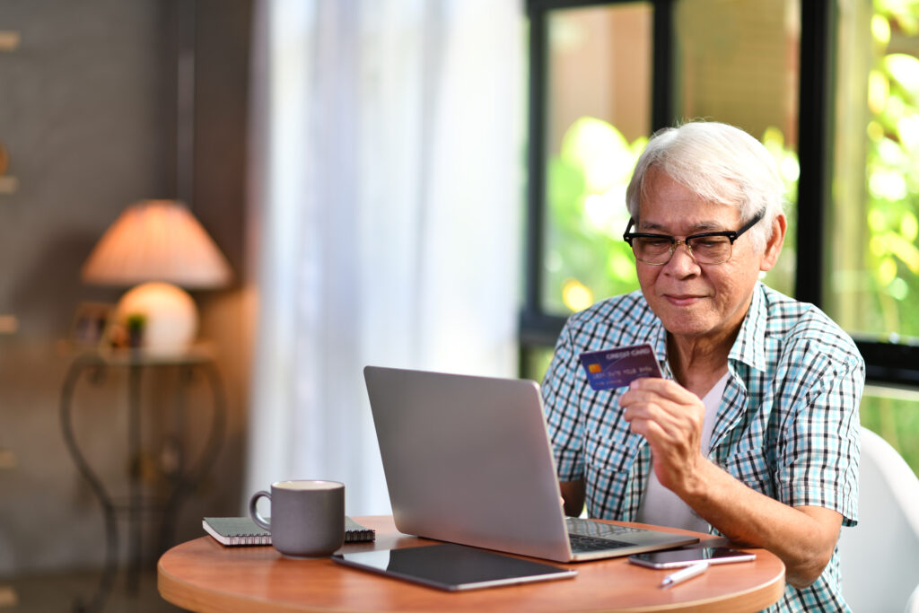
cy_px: 306
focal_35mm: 85
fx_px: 2170
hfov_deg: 23.9
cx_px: 460
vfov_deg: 16.1
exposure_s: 1/100
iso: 100
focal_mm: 85
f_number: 1.8
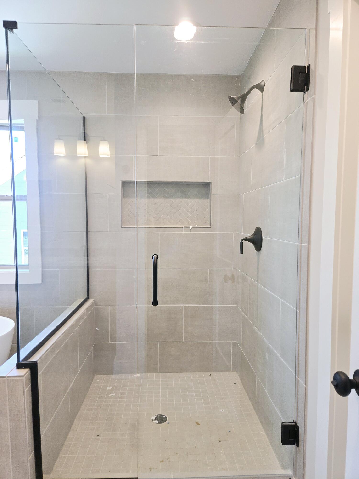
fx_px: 318
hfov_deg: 58.9
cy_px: 240
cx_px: 180
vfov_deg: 73.9
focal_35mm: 23
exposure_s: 1/120
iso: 64
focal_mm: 5.4
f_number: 1.8
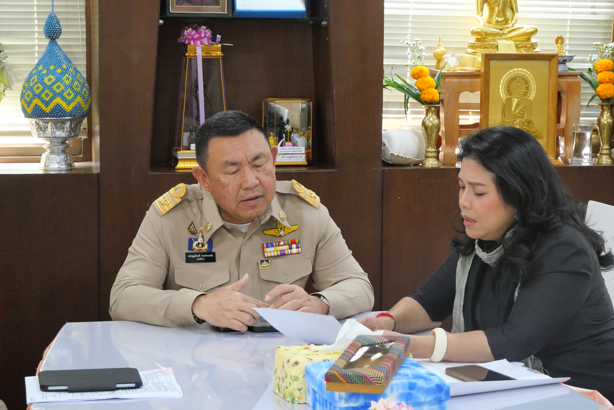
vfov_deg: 14.4
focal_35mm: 95
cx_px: 307
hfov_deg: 21.4
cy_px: 205
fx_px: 1621
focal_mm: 46
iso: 3200
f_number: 5.6
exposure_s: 1/50
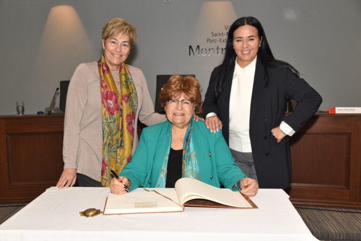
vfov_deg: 34.2
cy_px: 120
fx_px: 391
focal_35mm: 39
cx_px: 180
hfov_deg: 49.6
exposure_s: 1/60
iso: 400
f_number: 5.6
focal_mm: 26
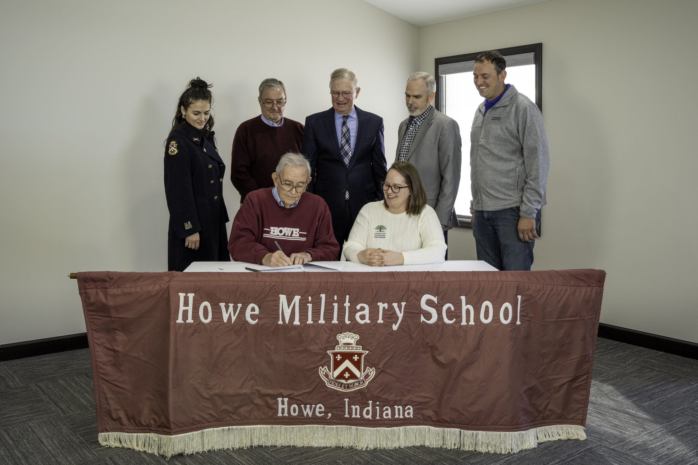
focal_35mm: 35
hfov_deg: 53.9
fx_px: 686
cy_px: 232
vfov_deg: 37.5
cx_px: 349
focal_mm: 35.4
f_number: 7.1
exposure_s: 1/25
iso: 400
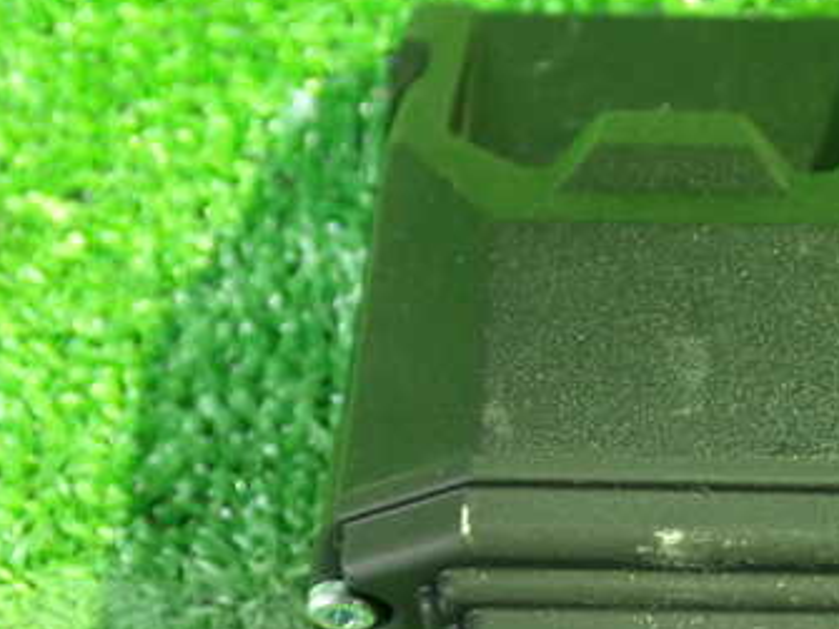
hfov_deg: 28.1
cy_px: 426
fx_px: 1648
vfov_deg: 21.5
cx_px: 644
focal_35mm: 68
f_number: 2.7
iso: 1000
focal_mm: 6.83
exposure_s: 1/10
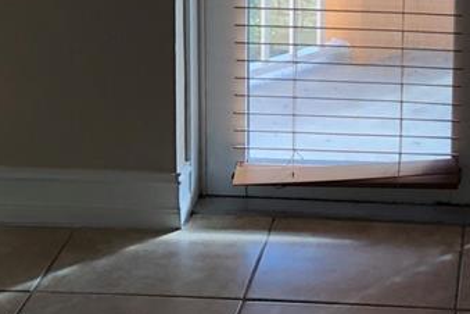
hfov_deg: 19.2
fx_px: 1345
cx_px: 484
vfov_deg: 12.3
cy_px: -224
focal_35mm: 103
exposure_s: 1/120
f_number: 1.8
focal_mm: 3.99
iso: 50
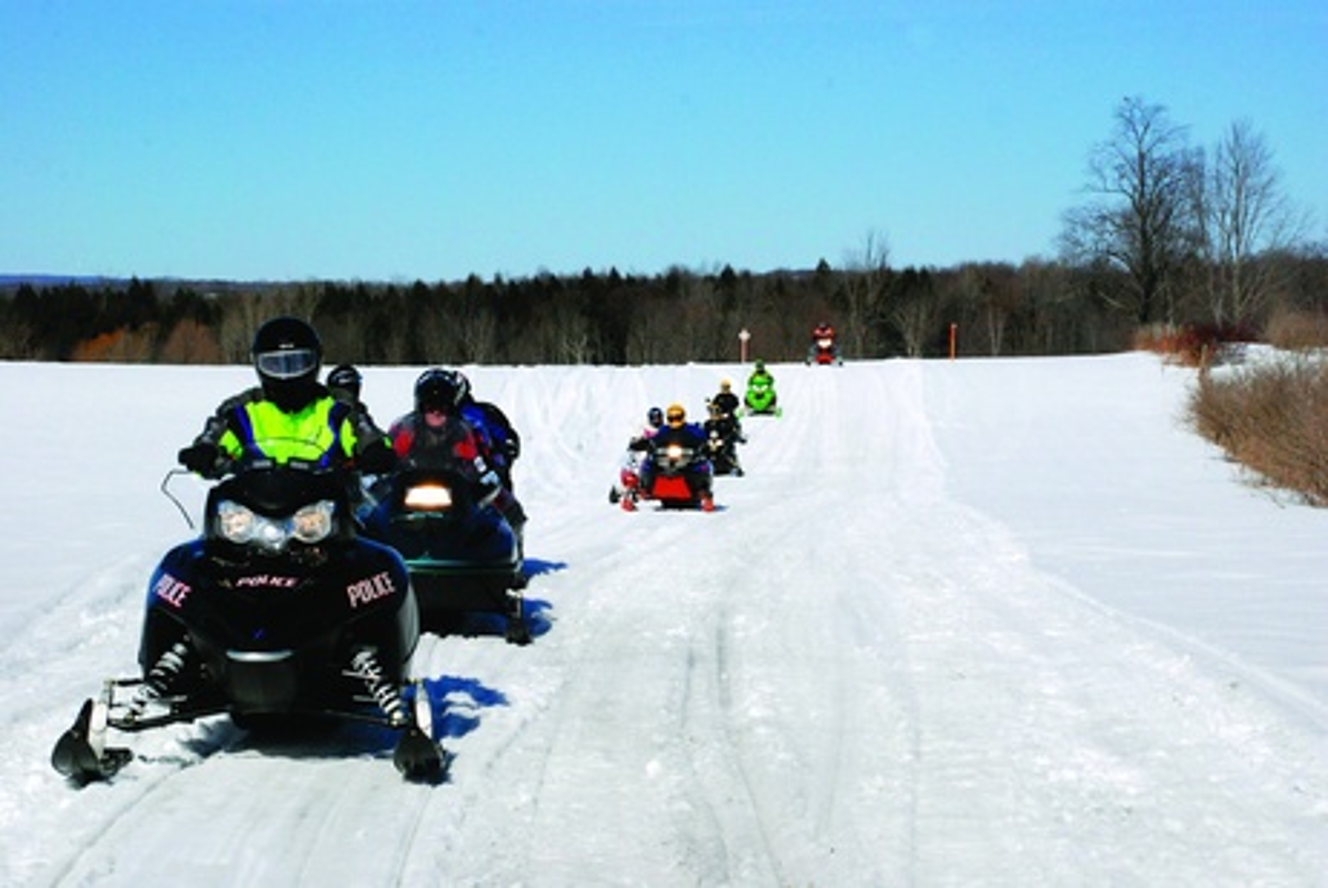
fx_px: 2880
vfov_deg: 17.5
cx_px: 664
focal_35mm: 78
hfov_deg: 26.0
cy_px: 444
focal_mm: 52
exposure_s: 1/4000
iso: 1600
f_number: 11
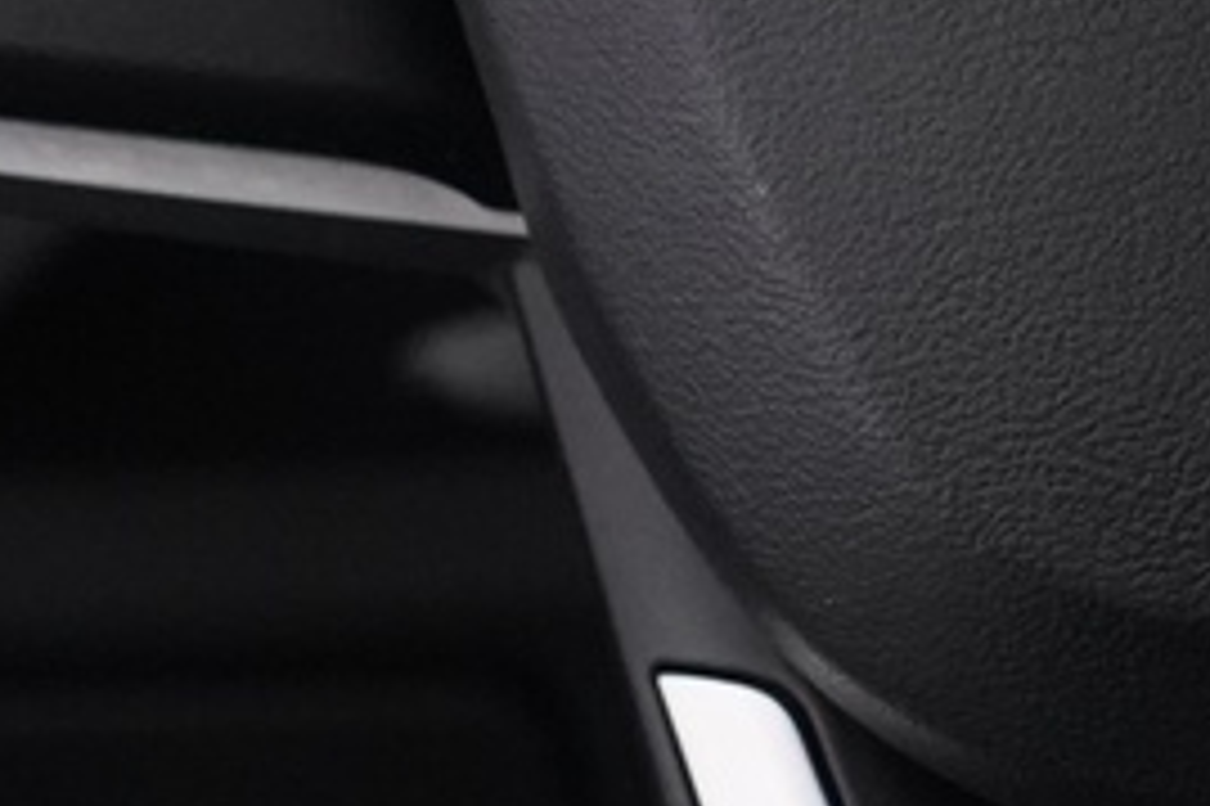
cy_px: -338
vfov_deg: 6.8
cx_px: 1534
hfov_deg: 10.2
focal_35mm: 199
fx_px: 6684
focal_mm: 33
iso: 4000
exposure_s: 1/60
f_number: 4
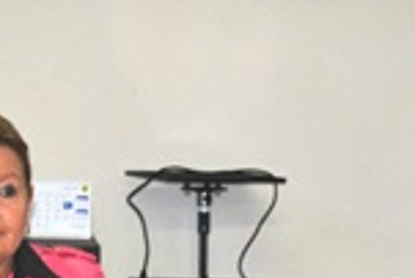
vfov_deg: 7.1
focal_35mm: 191
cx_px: 283
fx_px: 2204
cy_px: 407
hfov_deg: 10.7
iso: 200
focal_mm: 30
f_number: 4.5
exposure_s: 1/60
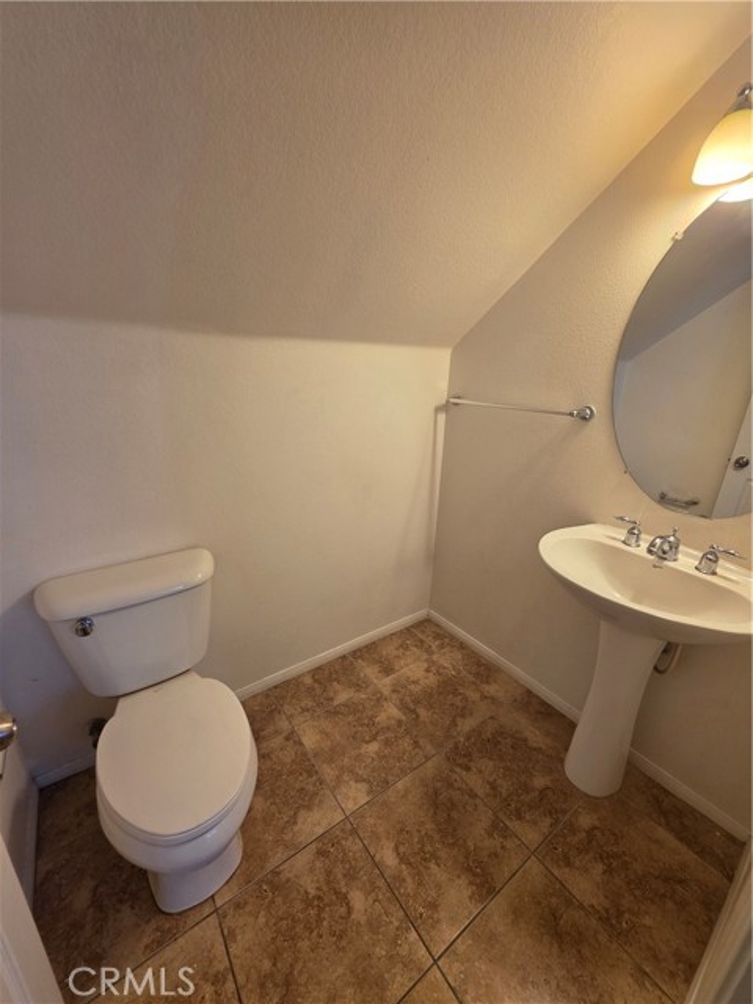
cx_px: 376
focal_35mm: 13
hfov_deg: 89.9
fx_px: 377
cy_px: 502
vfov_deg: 106.2
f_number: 1.9
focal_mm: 2.2
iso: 125
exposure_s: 1/120
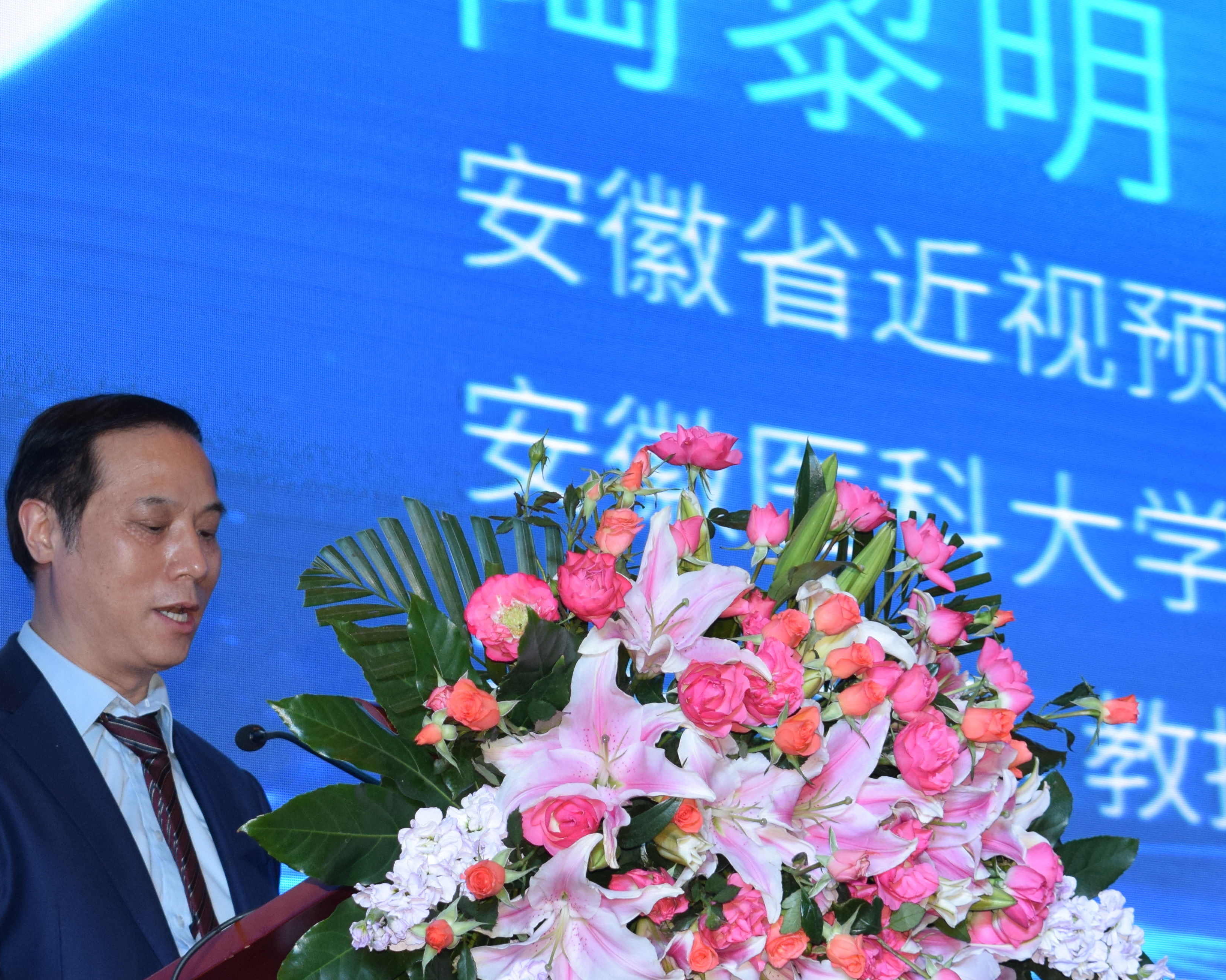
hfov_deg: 15.4
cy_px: 474
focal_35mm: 124
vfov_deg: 12.4
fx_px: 4499
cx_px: 259
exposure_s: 1/125
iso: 640
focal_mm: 48
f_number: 5.6
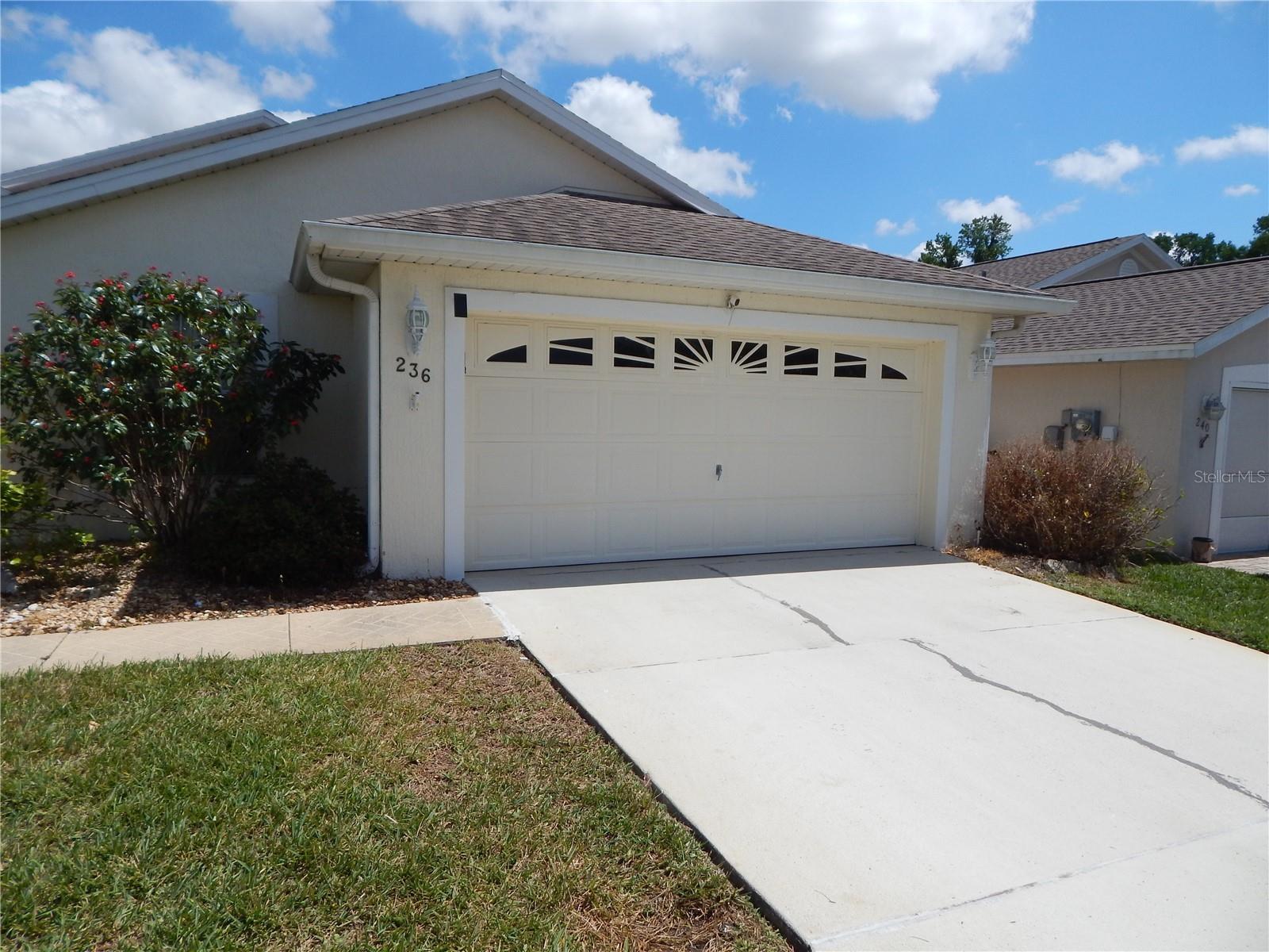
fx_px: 807
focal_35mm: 22
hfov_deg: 76.4
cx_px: 634
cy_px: 476
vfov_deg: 61.1
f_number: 6
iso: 125
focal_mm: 4
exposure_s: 1/800
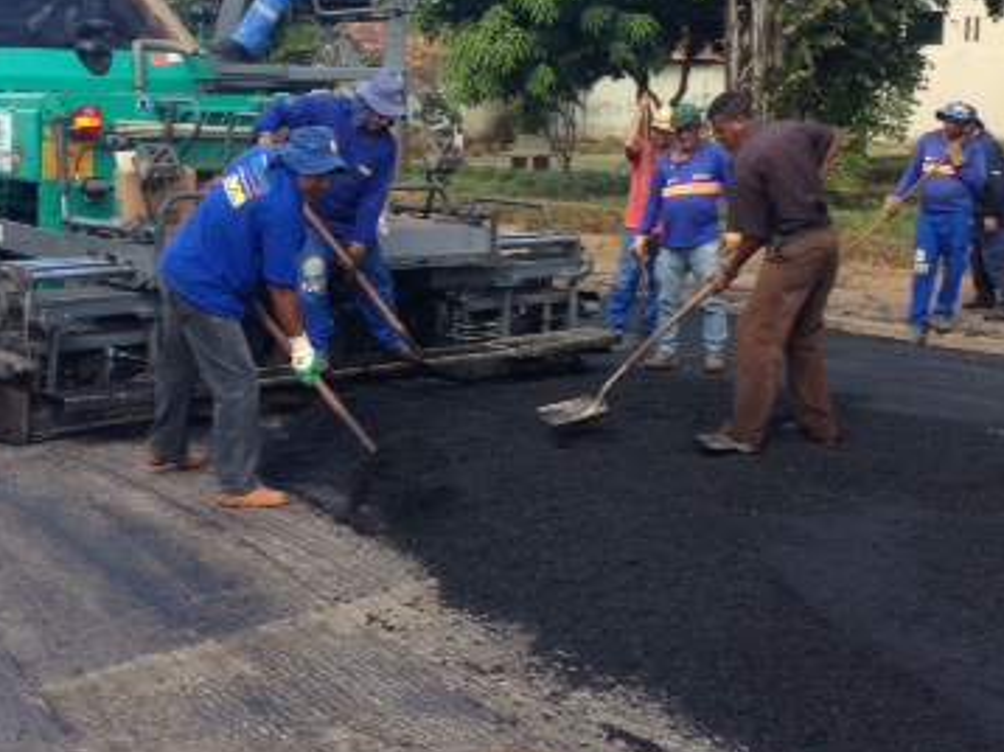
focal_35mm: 59
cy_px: 202
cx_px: 513
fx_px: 1710
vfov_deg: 24.6
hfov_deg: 32.7
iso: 50
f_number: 2.4
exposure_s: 1/241
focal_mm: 4.12
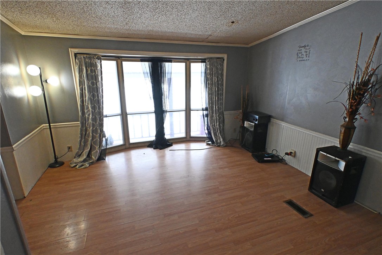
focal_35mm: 18
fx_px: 191
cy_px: 128
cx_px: 191
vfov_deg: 67.4
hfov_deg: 90.0
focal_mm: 12
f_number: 6.3
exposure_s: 1/250
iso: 3200
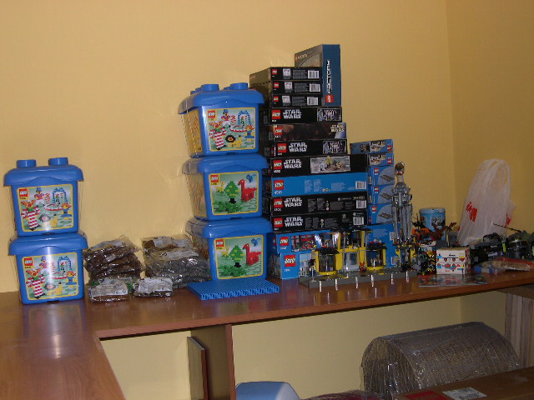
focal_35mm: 47
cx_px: 267
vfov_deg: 30.9
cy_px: 200
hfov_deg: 40.4
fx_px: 725
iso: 100
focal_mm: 10.1
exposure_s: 1/60
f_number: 3.1
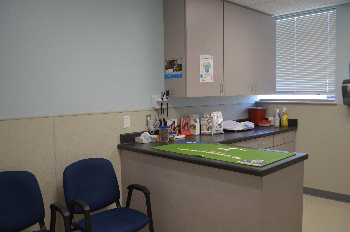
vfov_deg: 39.8
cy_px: 116
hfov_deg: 57.3
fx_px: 320
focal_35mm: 33
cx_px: 175
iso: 400
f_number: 3.8
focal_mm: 22
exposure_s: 1/100
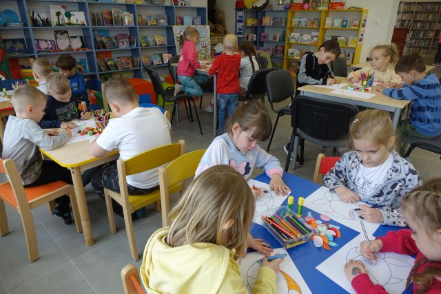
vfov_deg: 53.2
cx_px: 220
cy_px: 147
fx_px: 294
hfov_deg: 73.7
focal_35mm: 24
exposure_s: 1/60
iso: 125
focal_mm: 8.8
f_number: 2.8
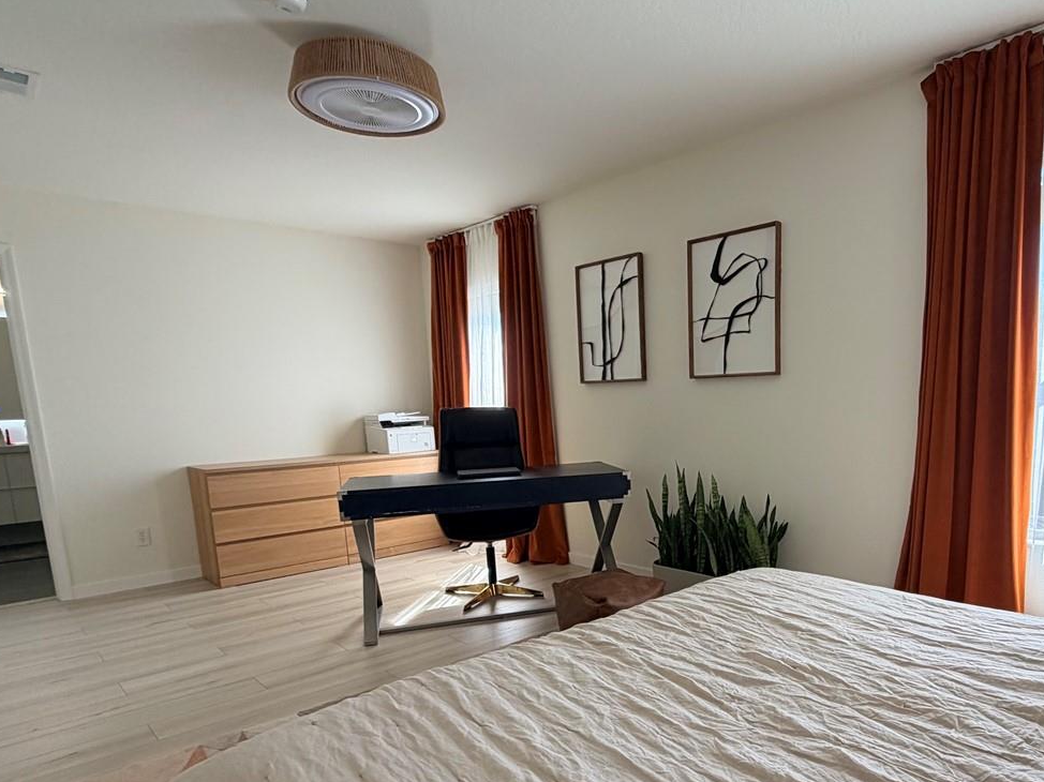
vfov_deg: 57.9
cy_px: 502
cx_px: 688
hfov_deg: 71.9
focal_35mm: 23
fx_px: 693
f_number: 2.2
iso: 64
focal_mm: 2.22
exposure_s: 1/121
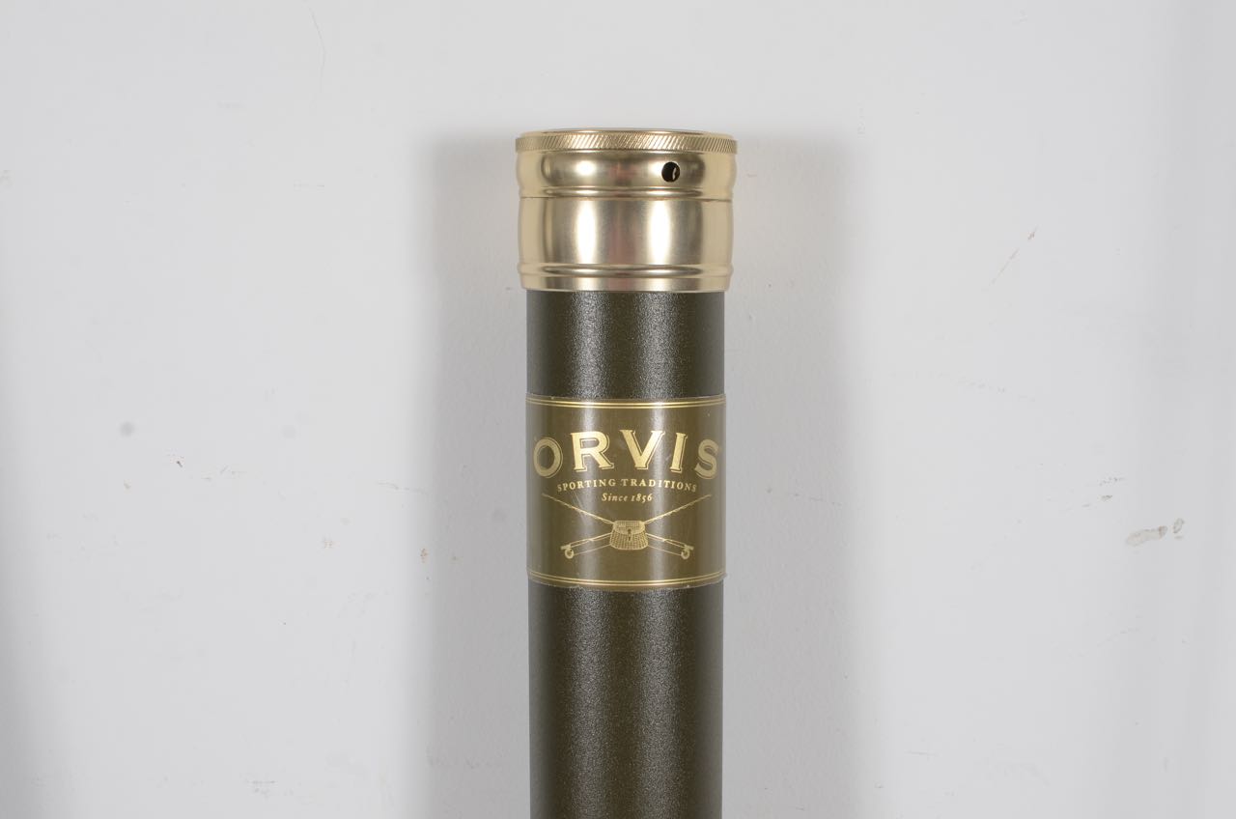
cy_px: 410
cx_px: 618
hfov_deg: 37.9
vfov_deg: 25.6
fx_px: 1799
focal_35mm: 52
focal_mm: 35
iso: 100
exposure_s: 1/125
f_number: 9
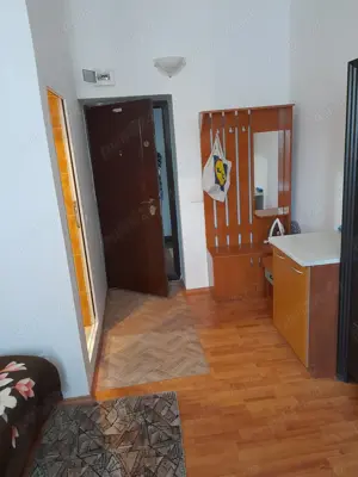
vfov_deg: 69.4
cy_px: 238
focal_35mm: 25
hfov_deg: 54.9
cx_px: 179
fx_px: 345
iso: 400
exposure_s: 1/25
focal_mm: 4.6
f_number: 2
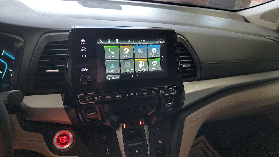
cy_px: 72
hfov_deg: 69.8
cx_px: 142
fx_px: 200
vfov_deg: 42.9
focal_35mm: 27
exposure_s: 1/59
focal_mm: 6.7
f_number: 1.8
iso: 195
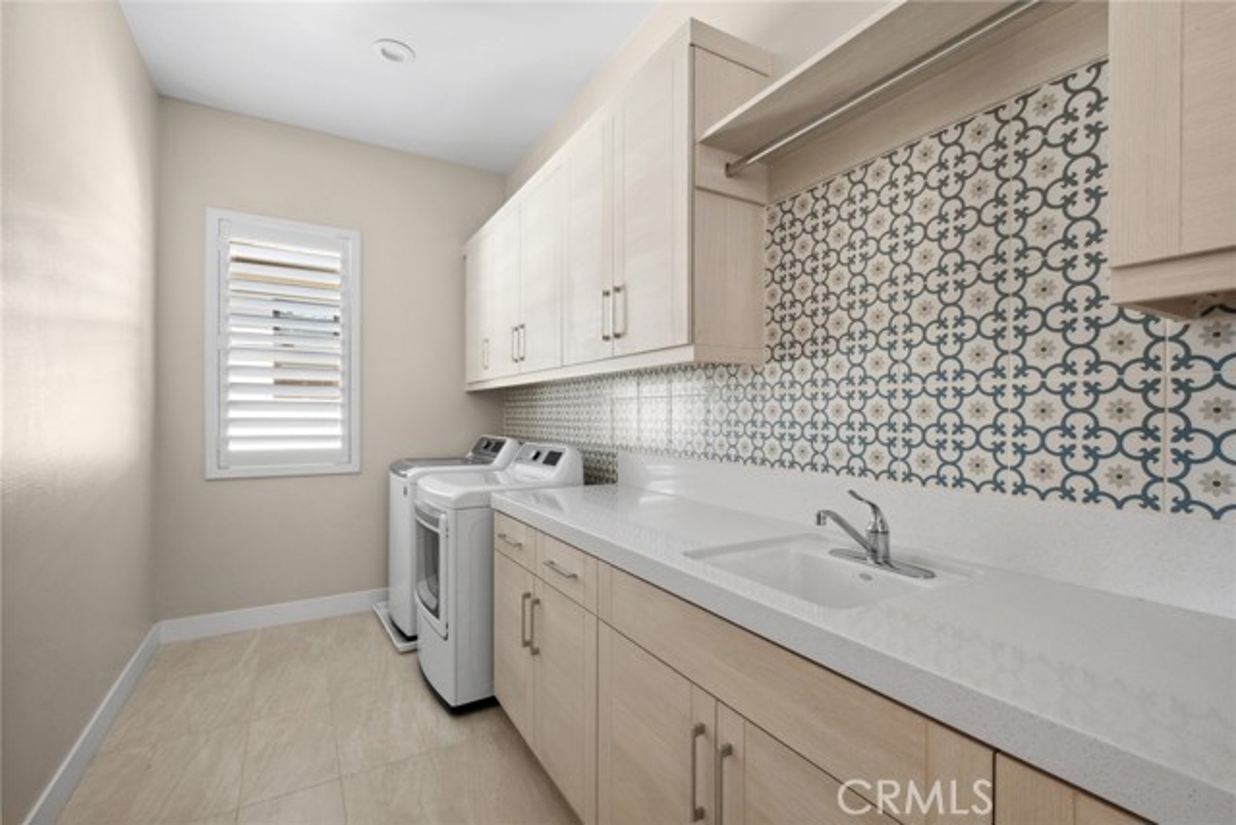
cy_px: 412
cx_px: 618
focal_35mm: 15
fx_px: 515
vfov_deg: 77.4
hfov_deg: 100.4
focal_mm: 10
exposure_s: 1/2
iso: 200
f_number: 8
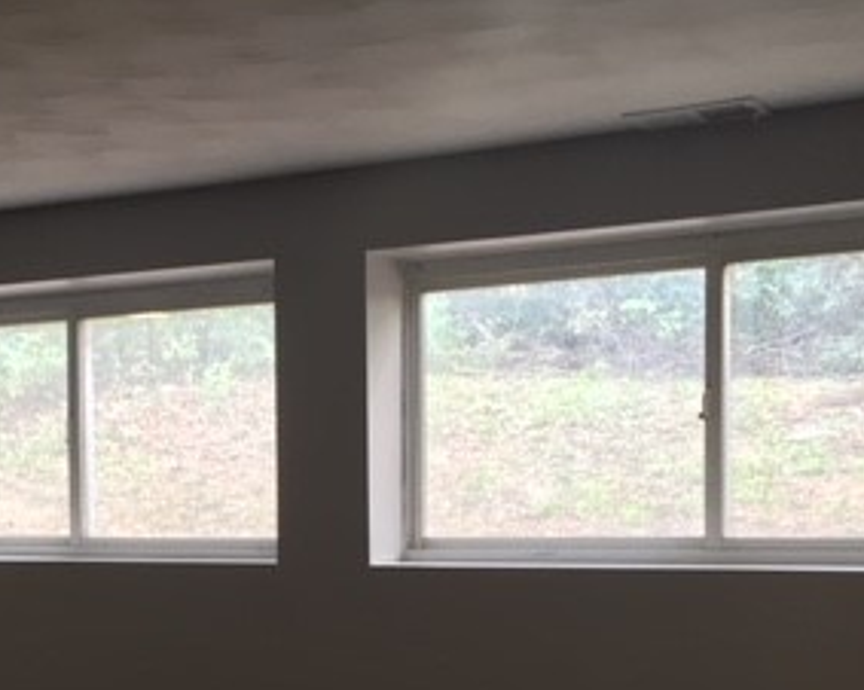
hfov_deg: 29.0
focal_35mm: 64
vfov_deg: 23.5
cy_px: 553
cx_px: 186
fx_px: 1635
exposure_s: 1/30
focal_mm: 4.15
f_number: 2.2
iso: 100
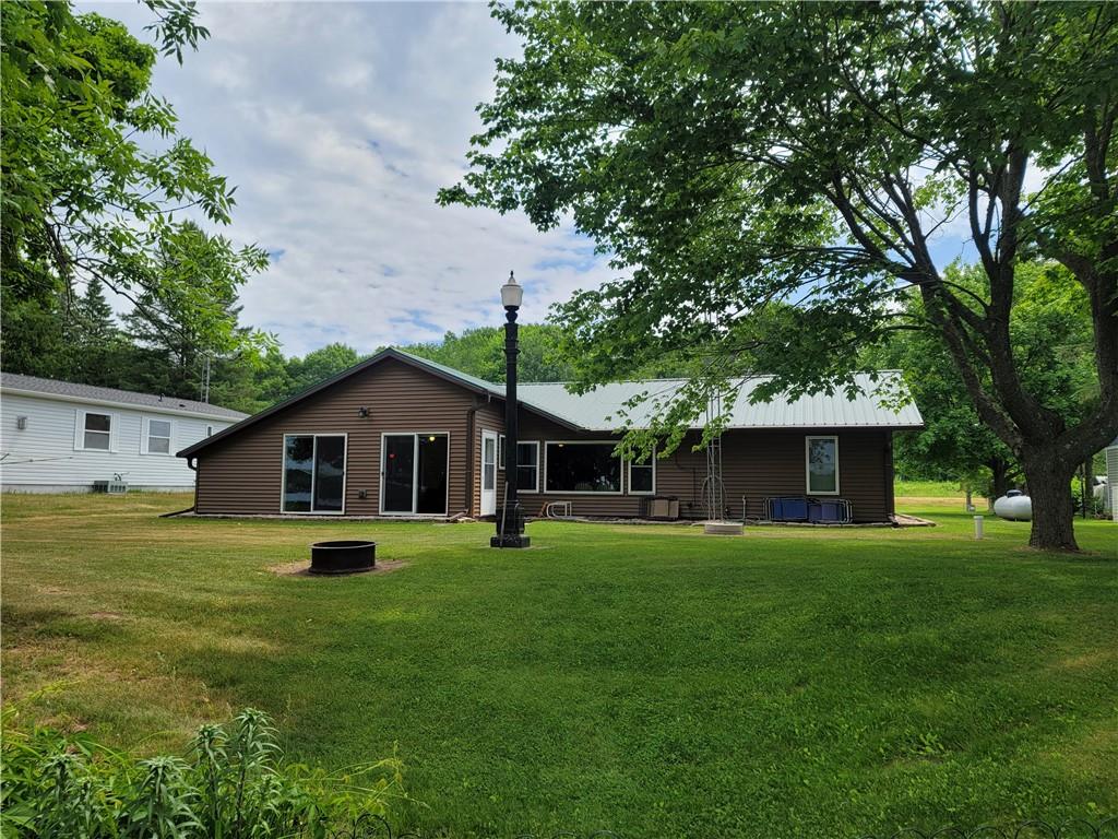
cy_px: 420
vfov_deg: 54.9
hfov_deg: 69.4
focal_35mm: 25
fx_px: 807
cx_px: 559
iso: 20
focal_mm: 7
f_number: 1.8
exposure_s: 1/895
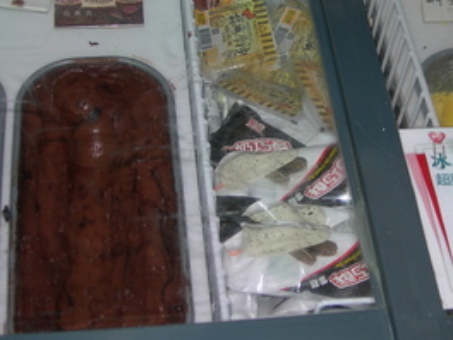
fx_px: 942
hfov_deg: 26.9
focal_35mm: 72
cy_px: 118
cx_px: 288
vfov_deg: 20.4
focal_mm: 7.8
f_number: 2.8
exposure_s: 1/60.1
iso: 50
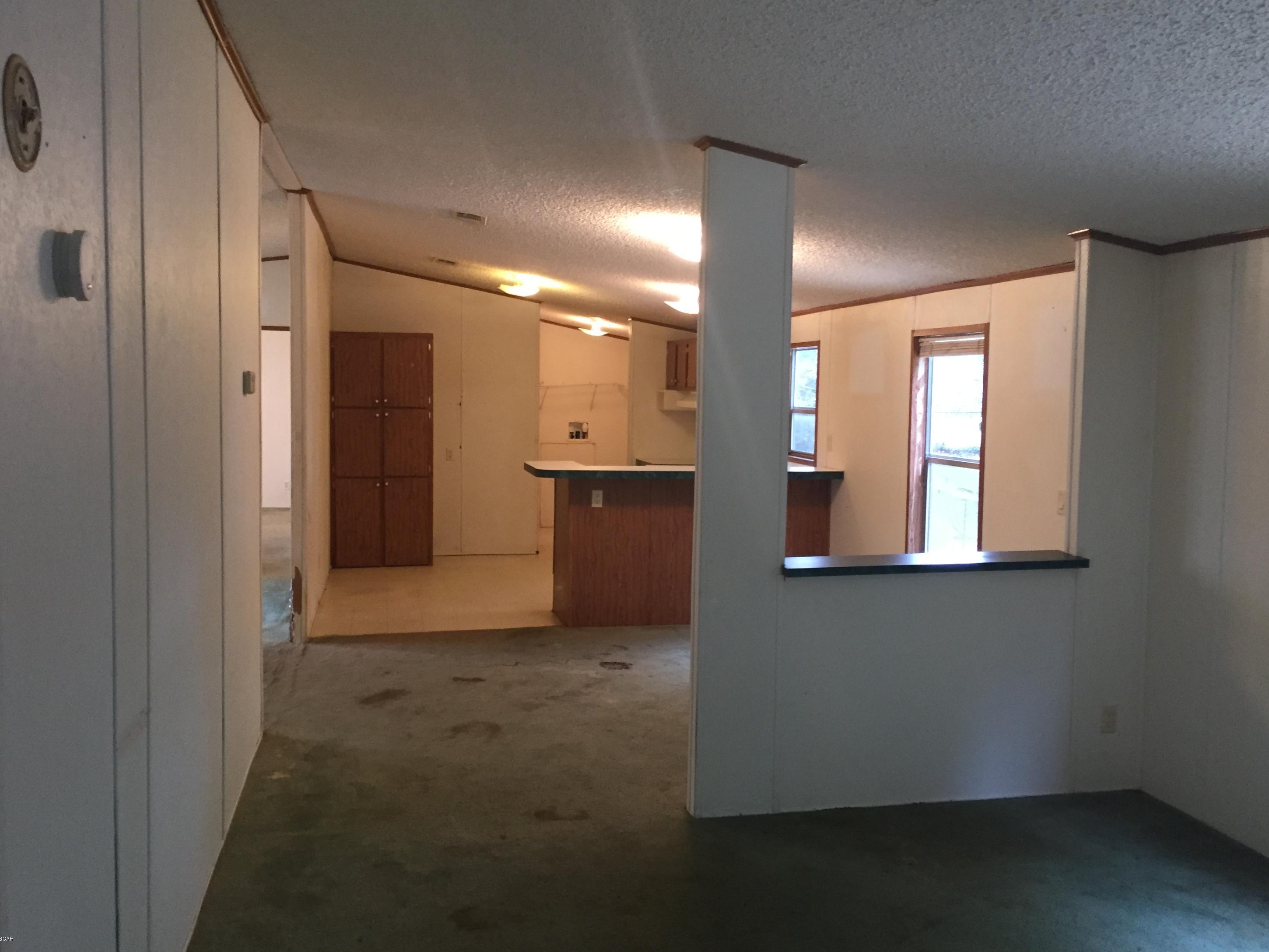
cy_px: 477
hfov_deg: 60.0
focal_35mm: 30
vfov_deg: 46.8
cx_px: 635
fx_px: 1100
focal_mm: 4.15
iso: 160
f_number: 2.2
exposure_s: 1/30
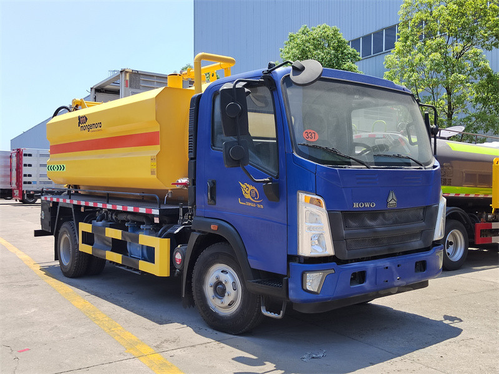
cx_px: 250
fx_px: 490
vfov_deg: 41.8
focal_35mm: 34
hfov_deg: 54.0
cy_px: 187
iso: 300
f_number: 1.9
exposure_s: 1/1364
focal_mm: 5.52
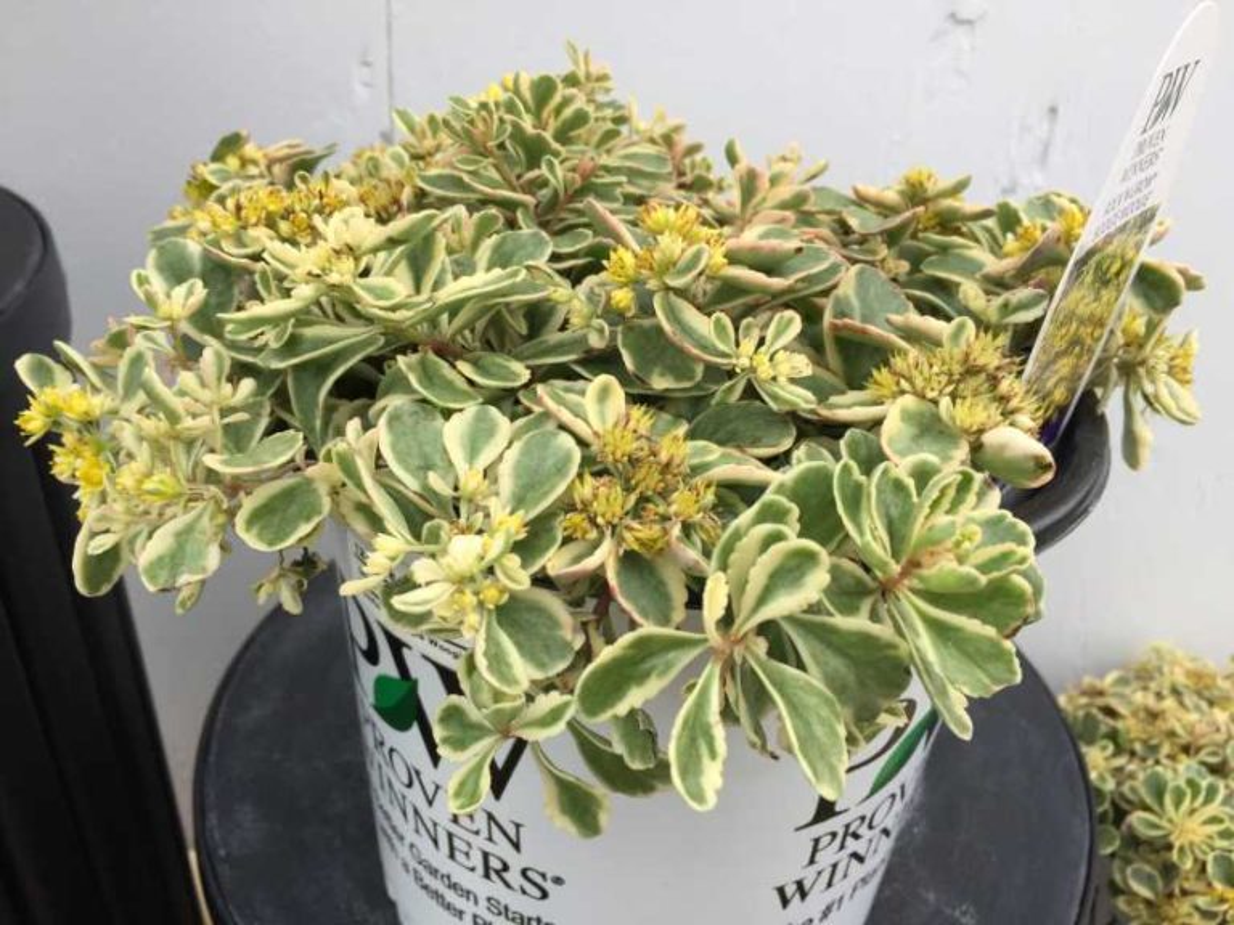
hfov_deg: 61.7
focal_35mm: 29
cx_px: 617
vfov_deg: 48.2
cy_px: 462
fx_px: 1034
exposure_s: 1/694
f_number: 2.2
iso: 32
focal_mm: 4.15
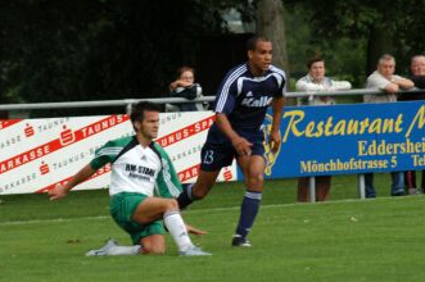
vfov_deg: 3.8
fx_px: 4281
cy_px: 159
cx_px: 181
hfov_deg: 5.7
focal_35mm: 363
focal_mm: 200
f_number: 5.6
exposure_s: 1/500
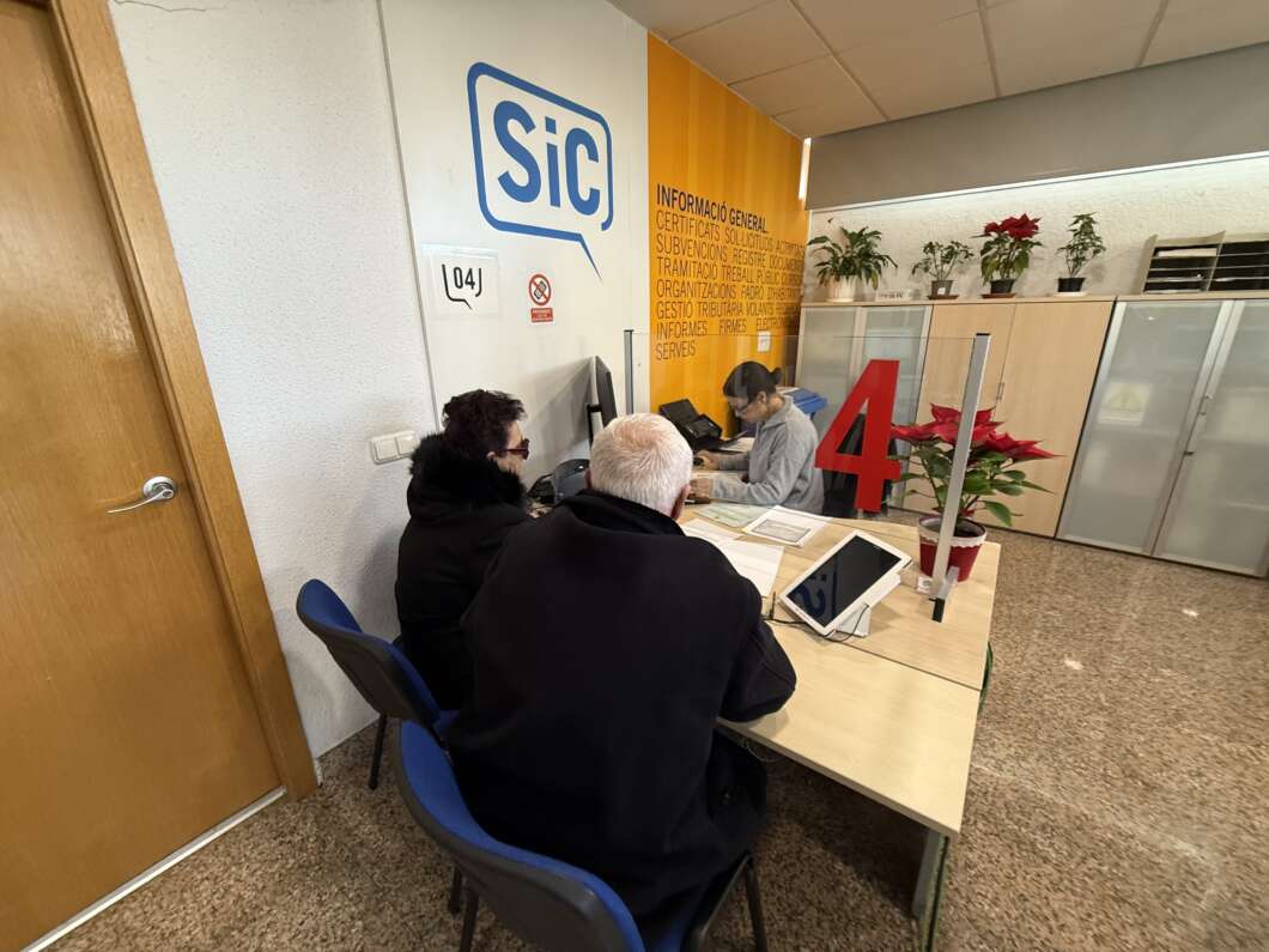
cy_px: 476
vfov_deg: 85.7
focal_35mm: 14
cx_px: 634
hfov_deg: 102.1
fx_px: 513
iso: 250
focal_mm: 2.22
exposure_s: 1/50
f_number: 2.2
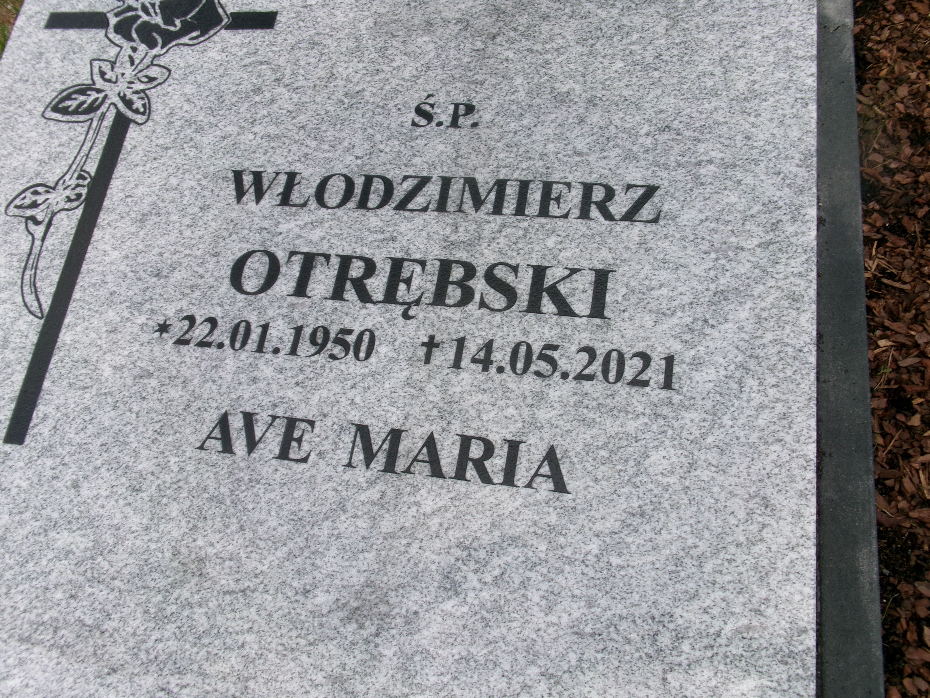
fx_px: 752
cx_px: 465
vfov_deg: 49.7
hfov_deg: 63.4
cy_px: 349
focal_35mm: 28
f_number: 10.8
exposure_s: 1/85
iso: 100
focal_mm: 5.1
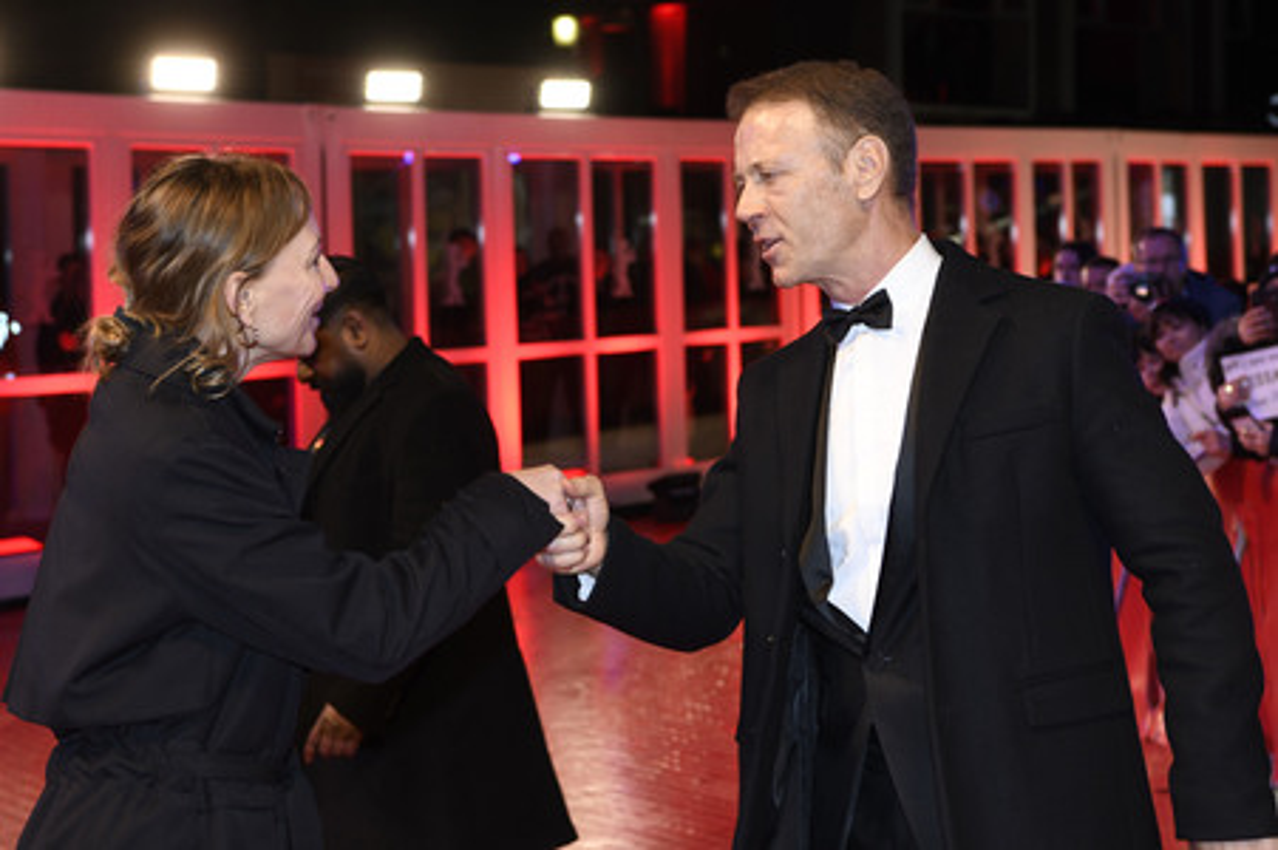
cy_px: 425
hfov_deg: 28.9
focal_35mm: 70
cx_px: 639
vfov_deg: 19.4
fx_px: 2483
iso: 1250
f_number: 5.6
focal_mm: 70
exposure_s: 1/200
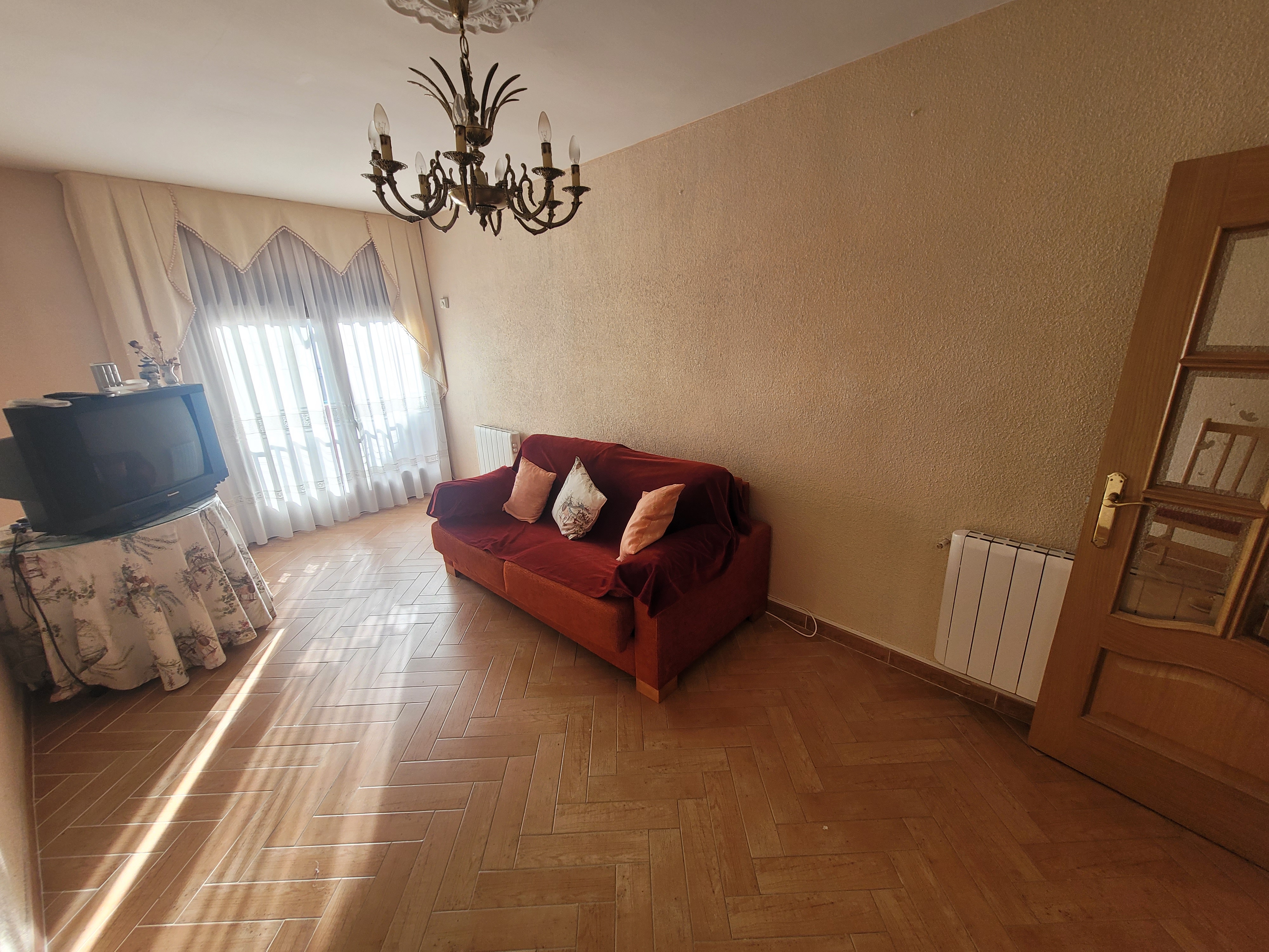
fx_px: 477
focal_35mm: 13
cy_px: 476
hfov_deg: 106.2
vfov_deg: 89.9
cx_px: 634
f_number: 2.2
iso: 80
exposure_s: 1/100
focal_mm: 1.74
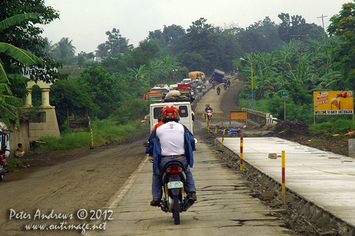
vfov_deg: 10.7
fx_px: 1256
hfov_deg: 16.1
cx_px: 178
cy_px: 118
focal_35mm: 128
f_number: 8.5
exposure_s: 1/320
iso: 400
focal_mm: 85
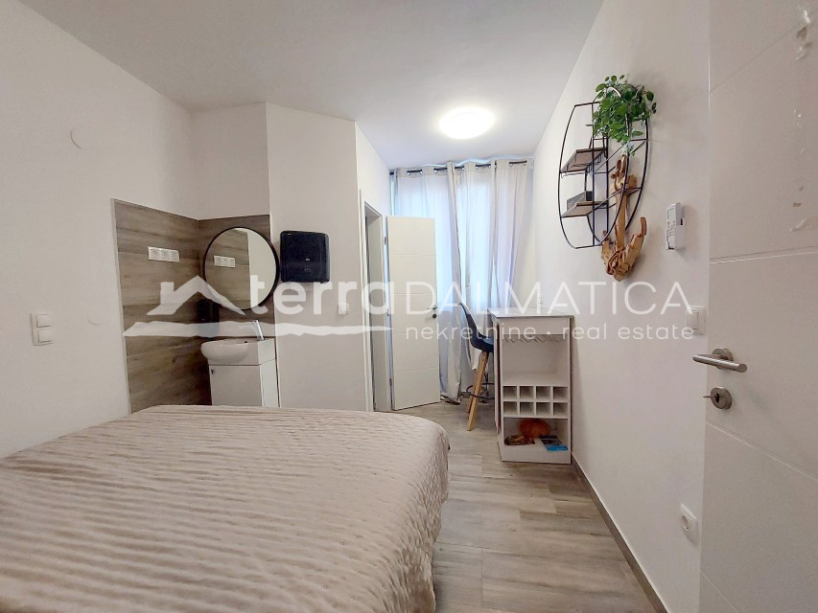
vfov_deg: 89.9
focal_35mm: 13
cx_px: 409
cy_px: 306
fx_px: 307
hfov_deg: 106.2
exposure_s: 1/50
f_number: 2.2
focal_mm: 1.74
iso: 160
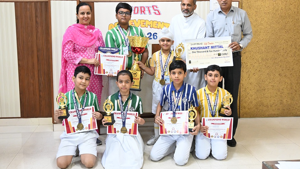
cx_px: 150
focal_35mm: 48
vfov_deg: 24.9
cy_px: 82
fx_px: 382
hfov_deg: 42.9
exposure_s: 1/80
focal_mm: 30
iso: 3200
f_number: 4.5
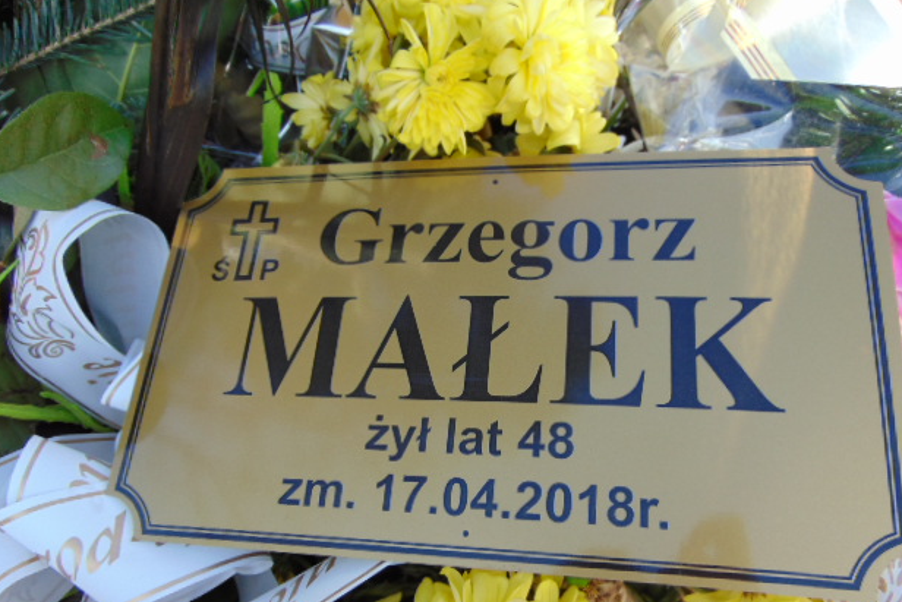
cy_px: 343
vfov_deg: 47.8
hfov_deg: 67.4
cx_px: 460
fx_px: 677
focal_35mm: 27
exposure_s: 1/400
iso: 80
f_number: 3
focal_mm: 4.5
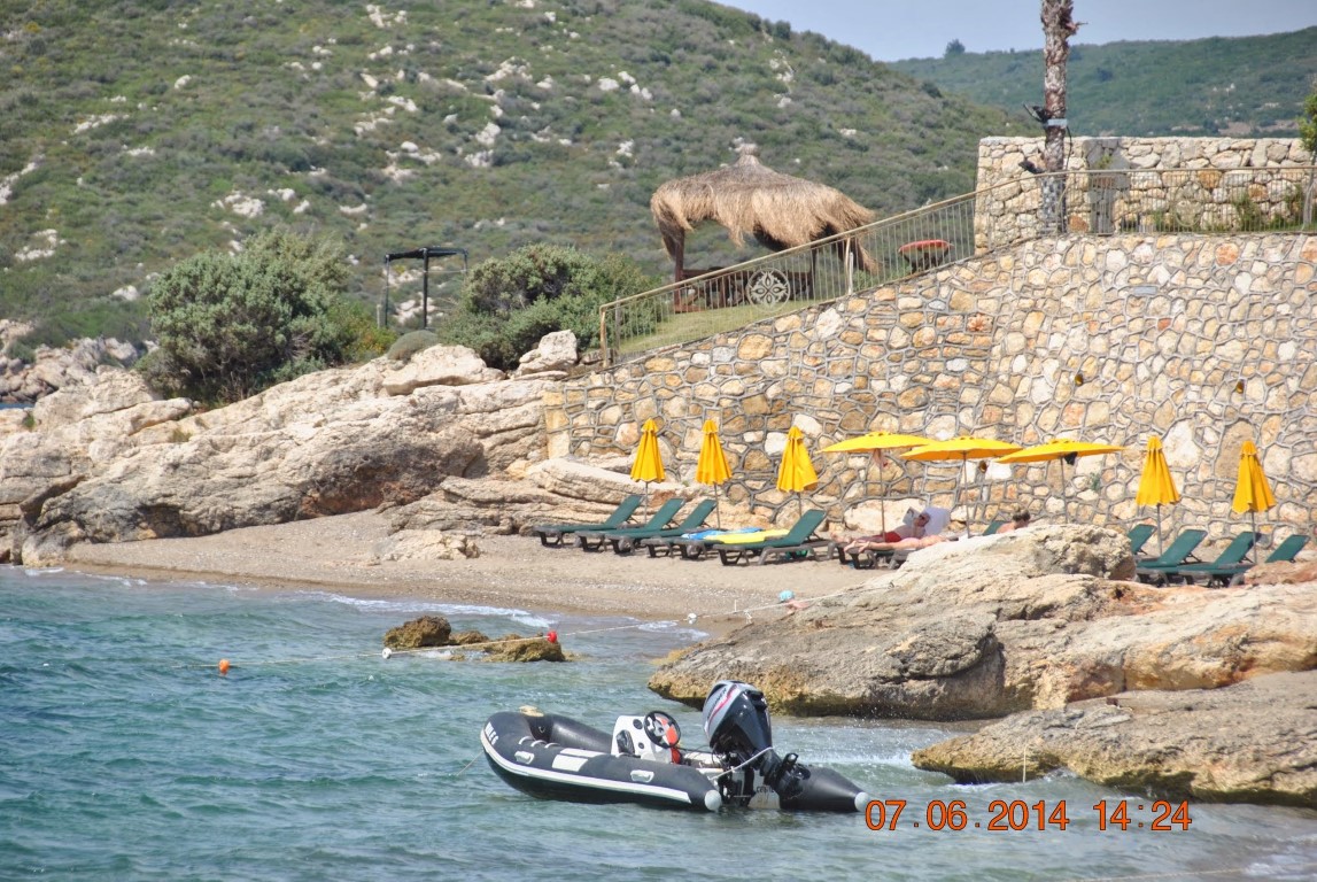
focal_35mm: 225
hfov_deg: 9.1
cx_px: 658
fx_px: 8242
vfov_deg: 6.1
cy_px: 441
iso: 200
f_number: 5.6
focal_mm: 150
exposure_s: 1/800
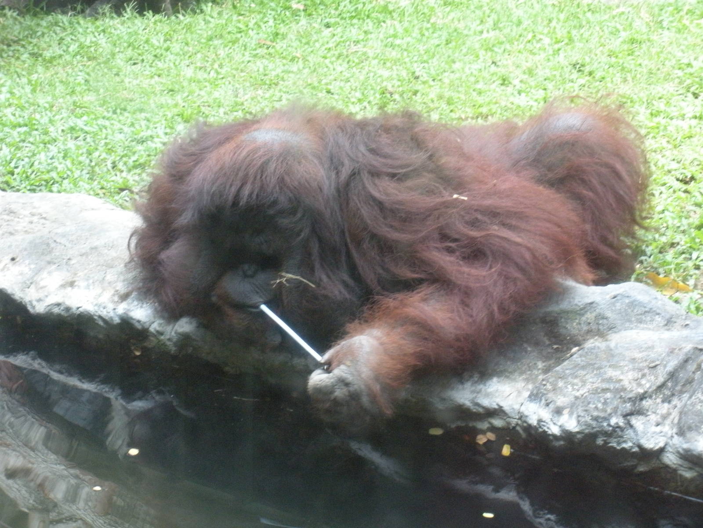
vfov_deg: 18.2
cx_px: 352
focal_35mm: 81
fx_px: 1645
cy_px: 264
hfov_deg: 24.1
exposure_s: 1/49.4
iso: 400
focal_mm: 14.2
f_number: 4.8
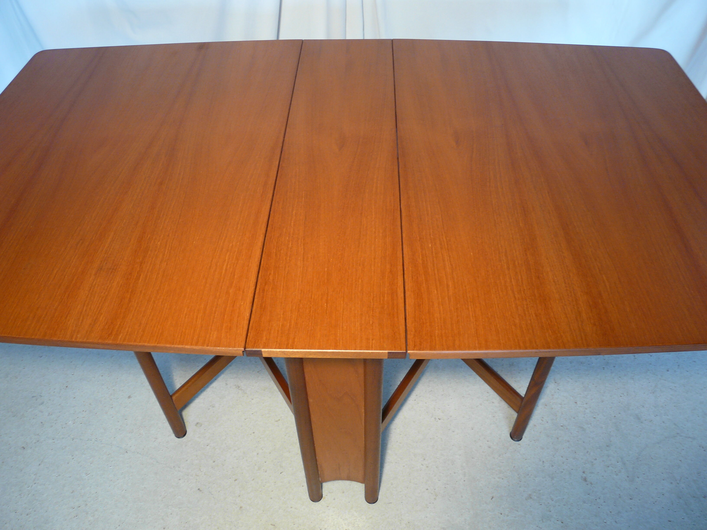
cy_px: 265
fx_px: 572
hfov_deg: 63.4
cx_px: 354
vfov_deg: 49.7
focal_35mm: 28
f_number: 2.8
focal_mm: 4.6
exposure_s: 1/50
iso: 100
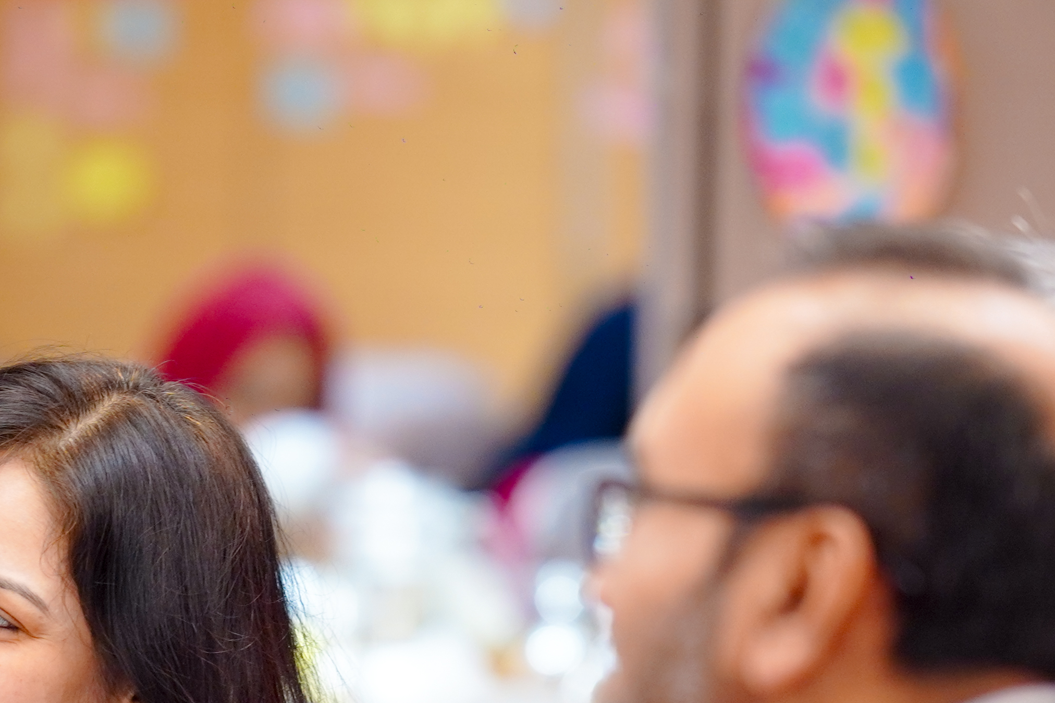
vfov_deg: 4.1
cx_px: -4
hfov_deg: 6.2
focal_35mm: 333
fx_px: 9771
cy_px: 880
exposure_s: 1/125
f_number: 1.4
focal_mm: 75
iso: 320
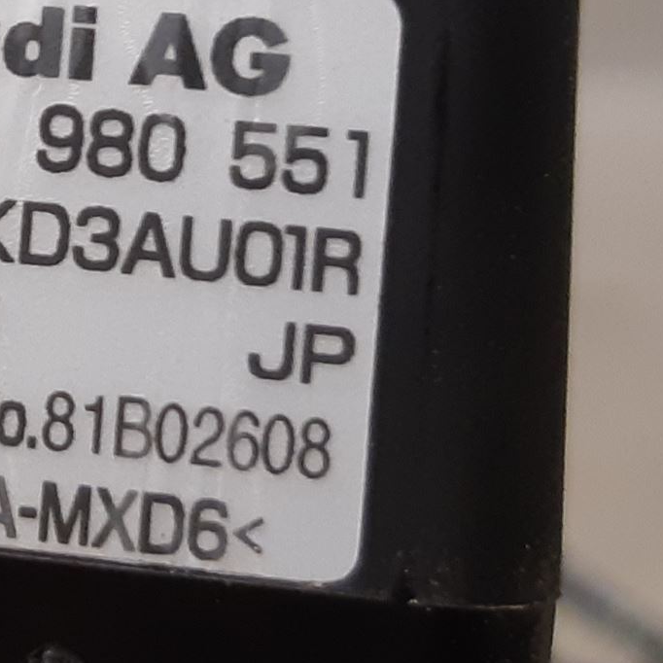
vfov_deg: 24.7
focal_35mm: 69
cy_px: 154
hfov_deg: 22.8
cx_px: -149
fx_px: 1495
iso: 160
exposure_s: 1/50
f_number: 1.7
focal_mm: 3.93
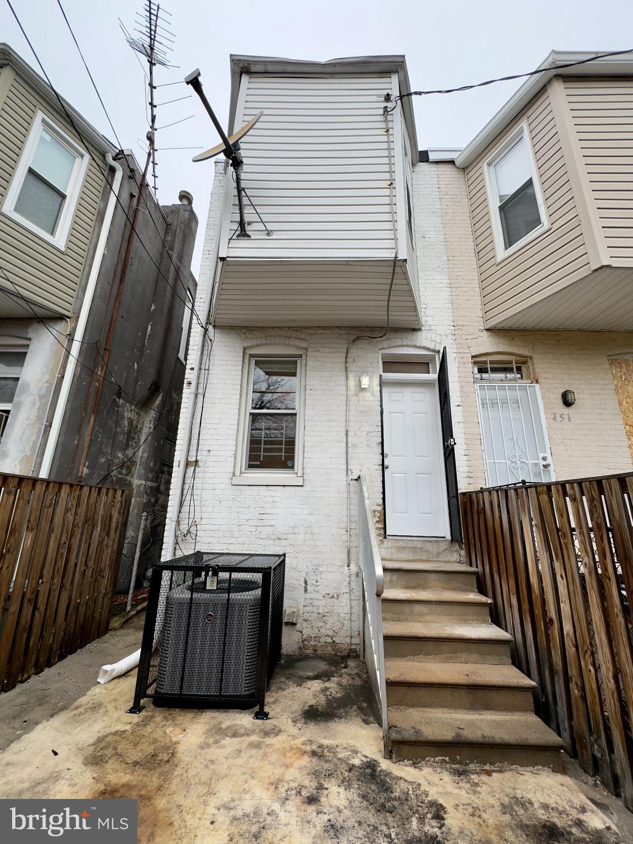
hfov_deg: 85.7
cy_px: 422
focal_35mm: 14
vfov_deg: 102.1
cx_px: 316
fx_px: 341
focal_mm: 2.22
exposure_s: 1/172
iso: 40
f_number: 2.2
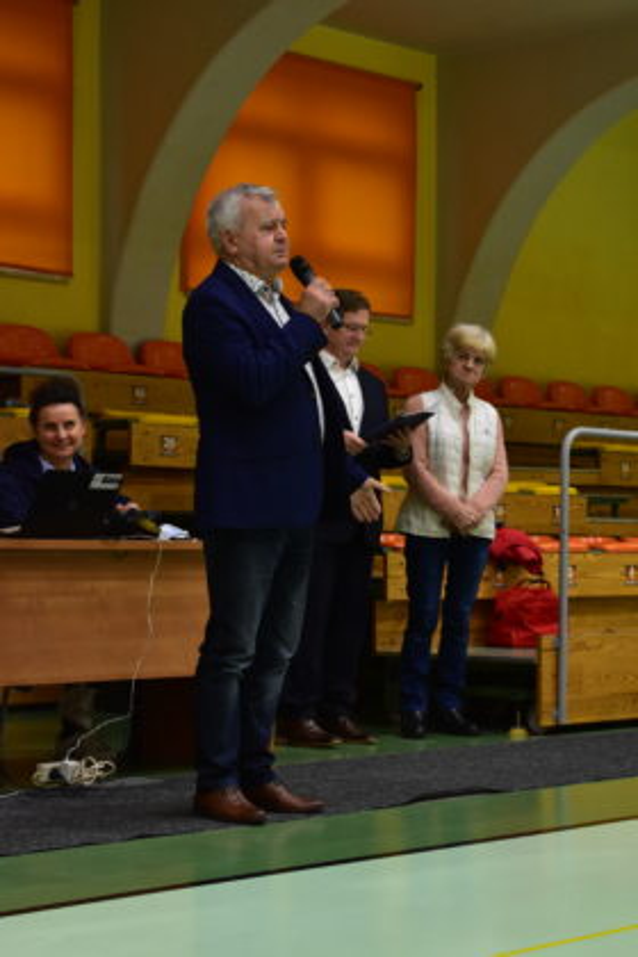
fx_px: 2193
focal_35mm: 82
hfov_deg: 16.6
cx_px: 319
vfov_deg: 24.6
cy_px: 478
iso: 2000
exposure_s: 1/80
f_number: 5.6
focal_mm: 55
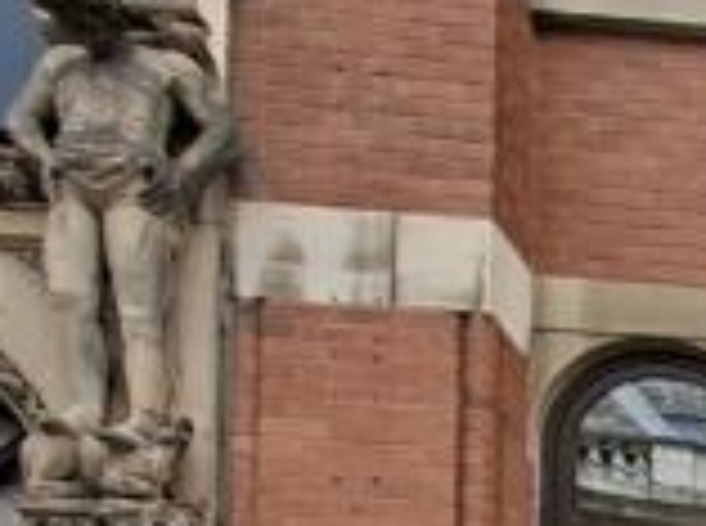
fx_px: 1730
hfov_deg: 15.2
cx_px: 1632
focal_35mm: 85
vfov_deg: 13.0
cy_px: 1268
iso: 40
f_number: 2.2
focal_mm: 1.74
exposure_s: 1/60
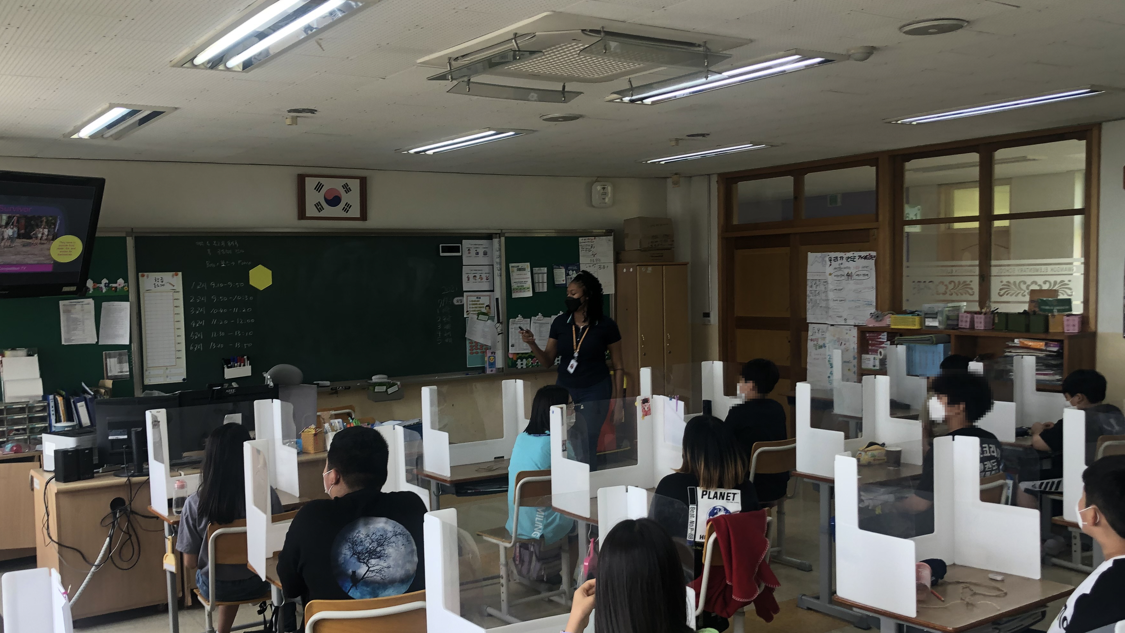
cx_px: 525
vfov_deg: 33.6
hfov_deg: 56.6
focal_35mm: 35
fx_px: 1044
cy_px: 375
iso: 64
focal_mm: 3.99
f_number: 1.8
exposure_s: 1/120
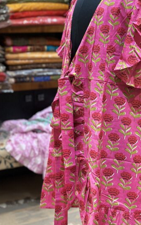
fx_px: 461
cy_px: 82
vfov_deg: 27.4
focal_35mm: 75
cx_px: 113
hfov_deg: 17.2
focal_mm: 6.86
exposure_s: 1/100
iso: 250
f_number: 1.78
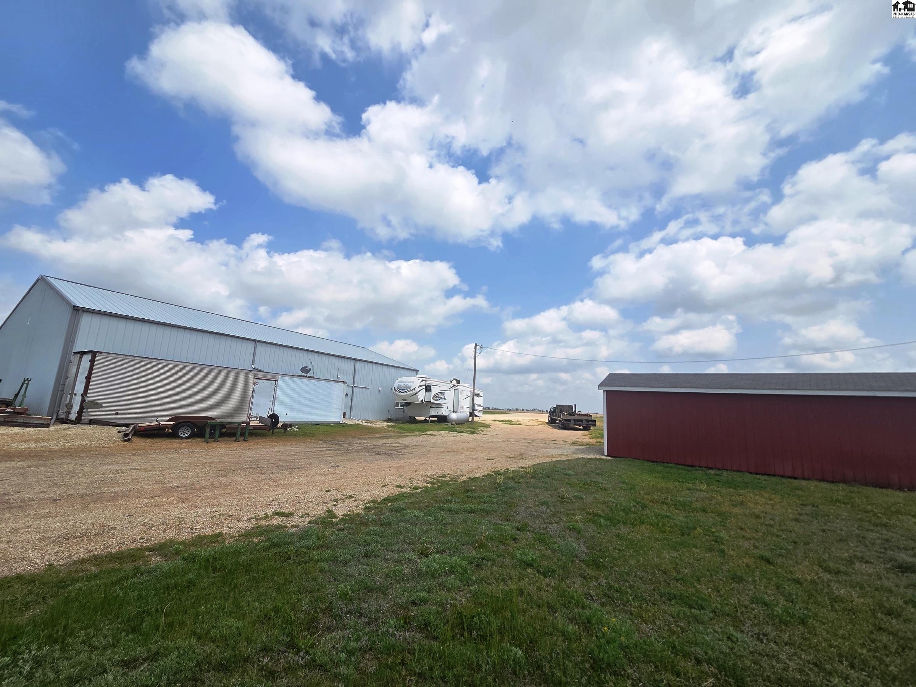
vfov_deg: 89.9
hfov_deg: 106.2
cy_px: 344
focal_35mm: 13
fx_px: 344
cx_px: 458
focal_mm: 2.2
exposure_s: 1/2730
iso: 50
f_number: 2.2
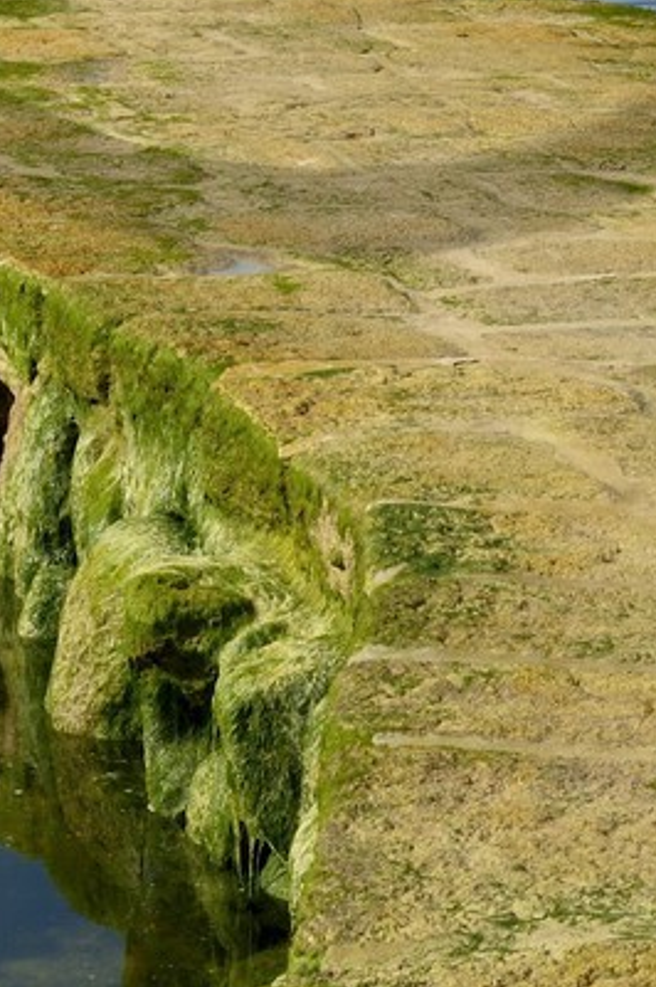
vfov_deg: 12.8
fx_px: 4162
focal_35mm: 152
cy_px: -511
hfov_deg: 9.0
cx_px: 324
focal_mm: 38
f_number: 14
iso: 200
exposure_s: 1/250
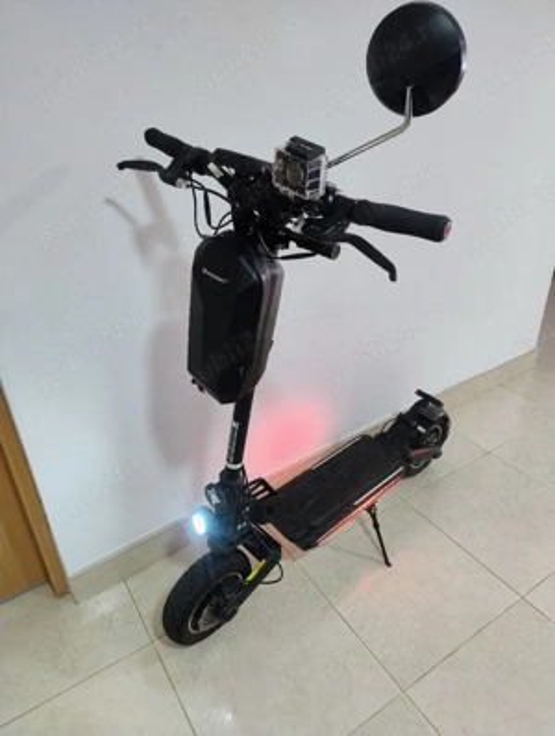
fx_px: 511
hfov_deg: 57.0
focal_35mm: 24
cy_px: 368
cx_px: 278
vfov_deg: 71.5
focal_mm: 5.56
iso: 575
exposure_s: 1/50
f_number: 1.8
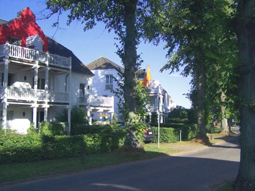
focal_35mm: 38
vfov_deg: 37.7
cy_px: 96
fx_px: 280
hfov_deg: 49.0
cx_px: 128
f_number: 2.8
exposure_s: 1/500
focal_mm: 6.3
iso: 64
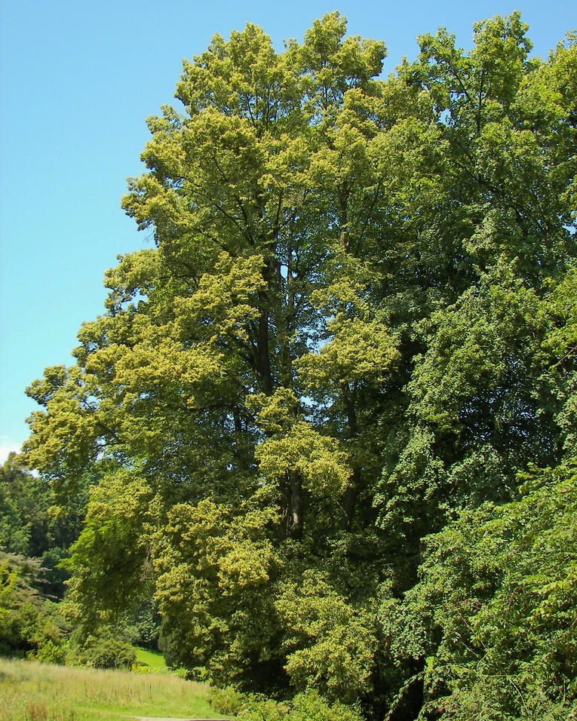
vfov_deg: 40.3
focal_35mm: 46
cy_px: 360
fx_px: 982
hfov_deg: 32.8
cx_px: 289
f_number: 2.8
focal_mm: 7.3
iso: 50
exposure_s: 1/320
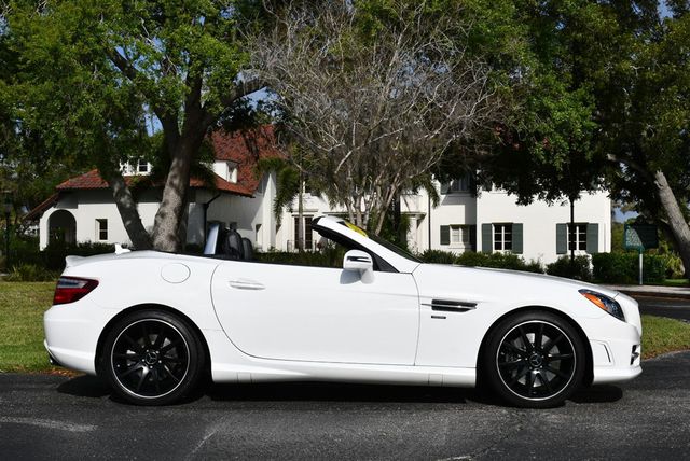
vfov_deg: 26.0
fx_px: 998
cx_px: 345
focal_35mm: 52
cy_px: 230
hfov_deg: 38.2
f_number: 10
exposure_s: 1/400
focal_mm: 26
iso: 100
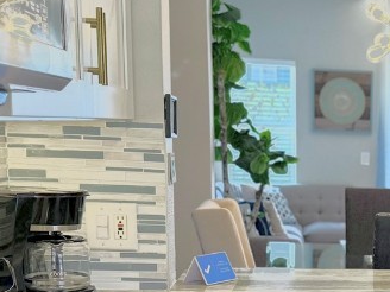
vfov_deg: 19.1
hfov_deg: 24.4
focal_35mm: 75
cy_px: 296
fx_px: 845
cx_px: 419
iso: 160
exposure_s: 1/228
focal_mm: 6.76
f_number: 1.78
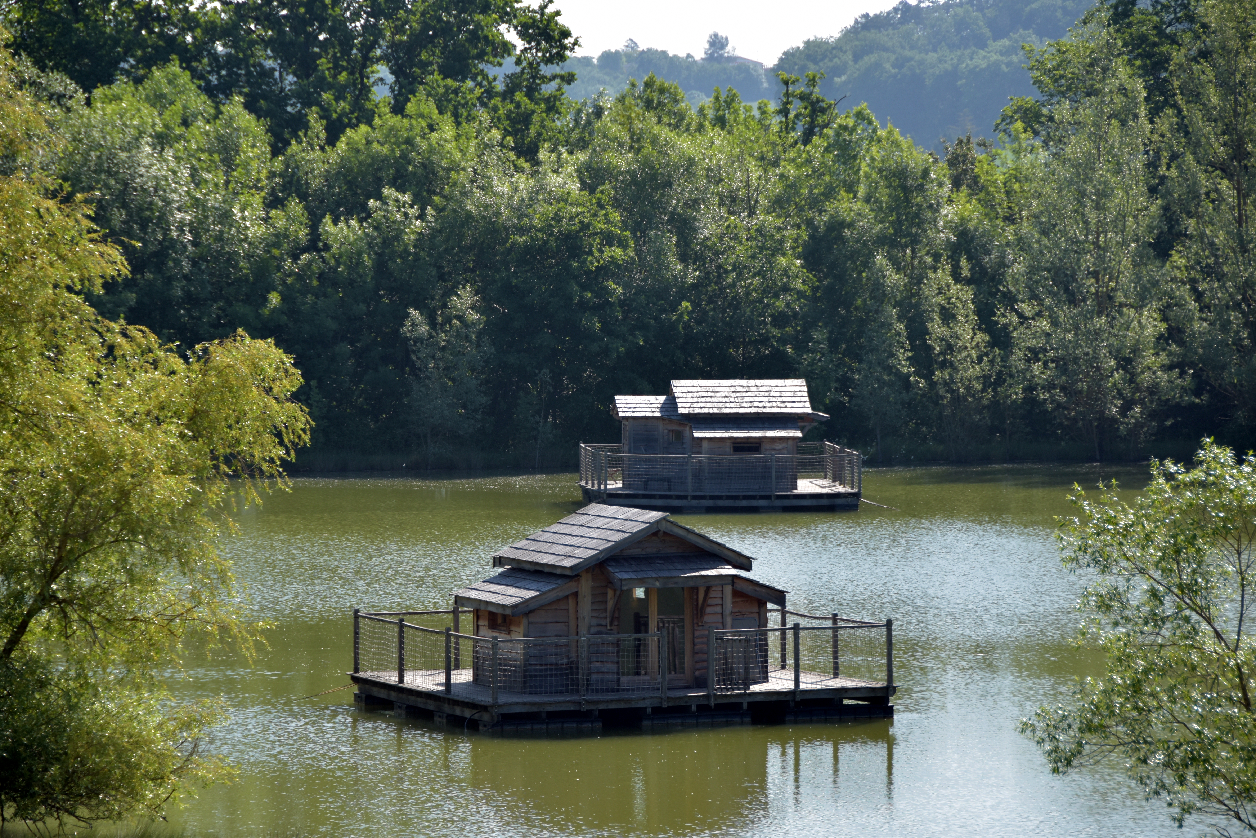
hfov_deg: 10.5
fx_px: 6803
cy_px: 419
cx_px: 628
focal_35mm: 195
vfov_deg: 7.0
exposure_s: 1/500
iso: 160
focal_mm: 130
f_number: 5.6
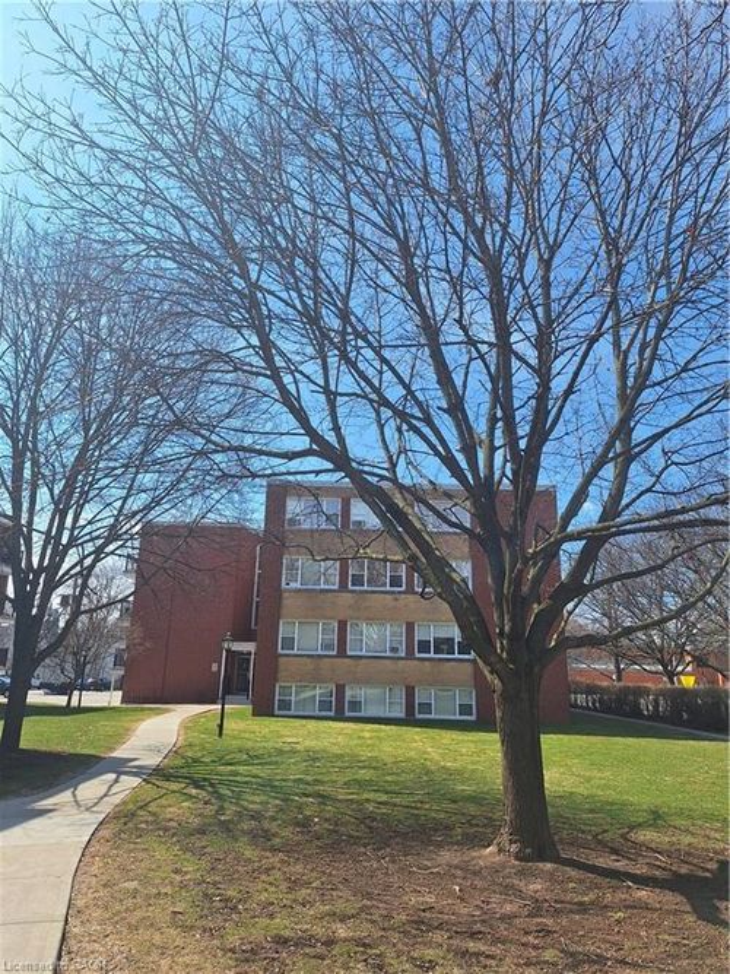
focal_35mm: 23
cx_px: 365
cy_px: 487
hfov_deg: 58.9
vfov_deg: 73.9
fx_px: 647
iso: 40
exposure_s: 1/3135
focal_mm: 5.54
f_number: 1.8
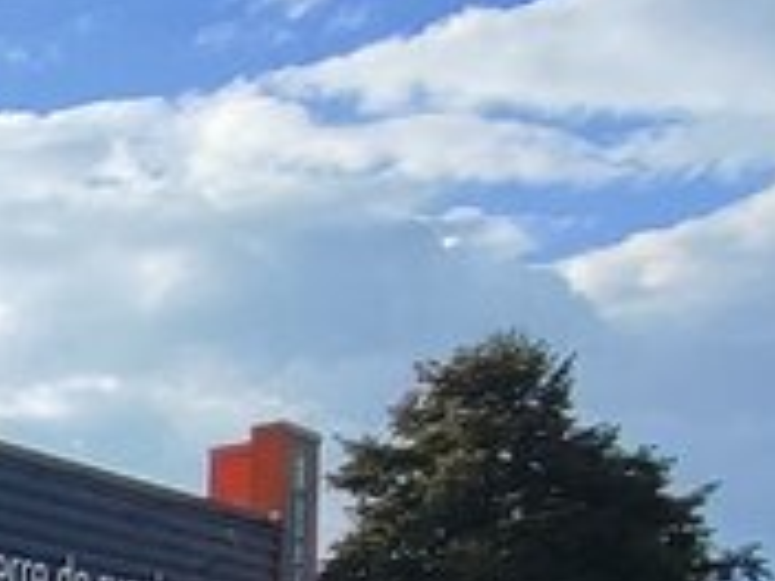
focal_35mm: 71
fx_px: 1590
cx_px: -929
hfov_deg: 16.7
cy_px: 1004
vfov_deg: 17.4
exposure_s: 1/1424
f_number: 2.2
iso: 50
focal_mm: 1.66
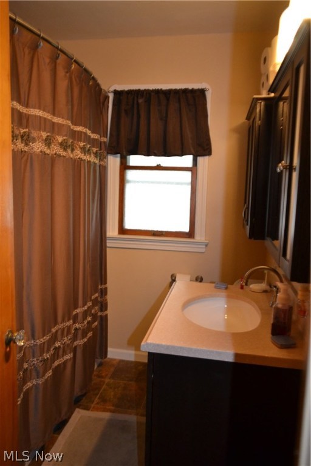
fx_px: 350
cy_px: 233
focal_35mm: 27
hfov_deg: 47.9
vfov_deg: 67.4
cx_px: 156
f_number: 3.5
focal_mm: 18
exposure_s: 1/60
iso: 900
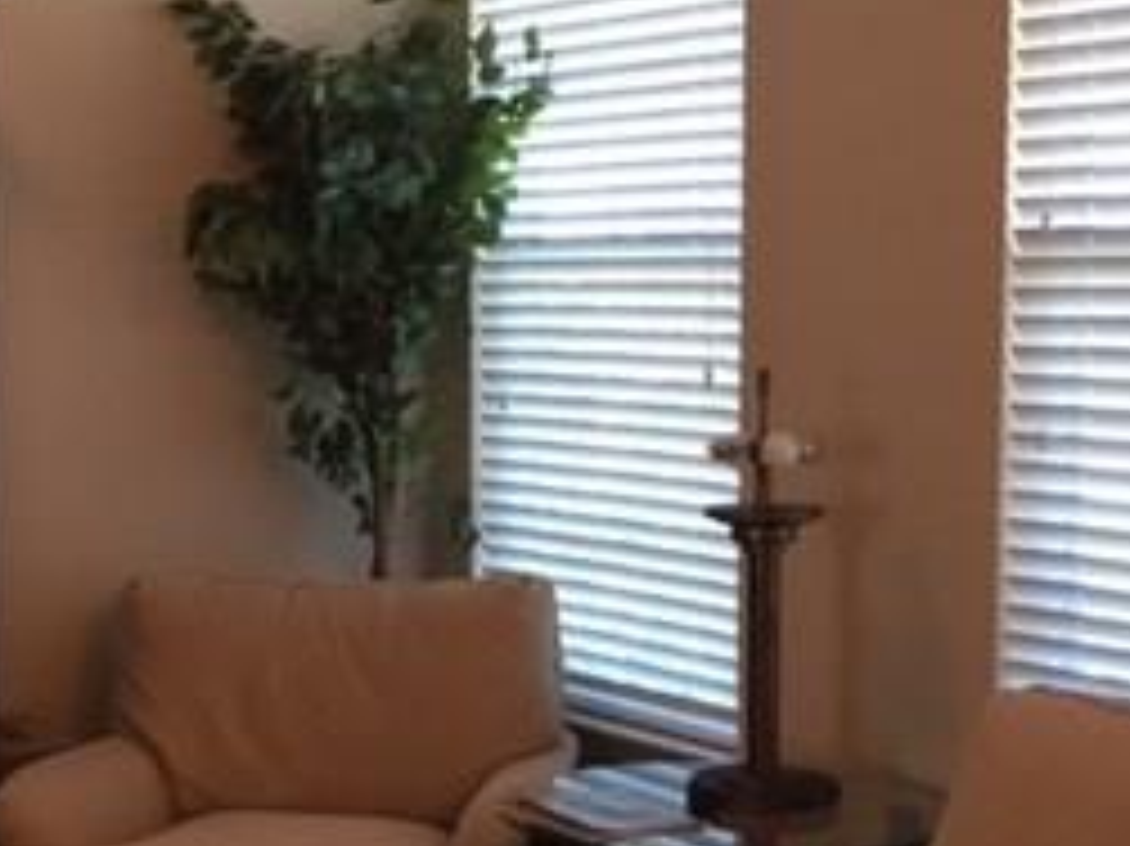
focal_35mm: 74
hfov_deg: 26.3
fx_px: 2414
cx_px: 518
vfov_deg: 19.9
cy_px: 518
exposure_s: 1/30
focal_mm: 4.15
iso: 50
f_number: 2.2
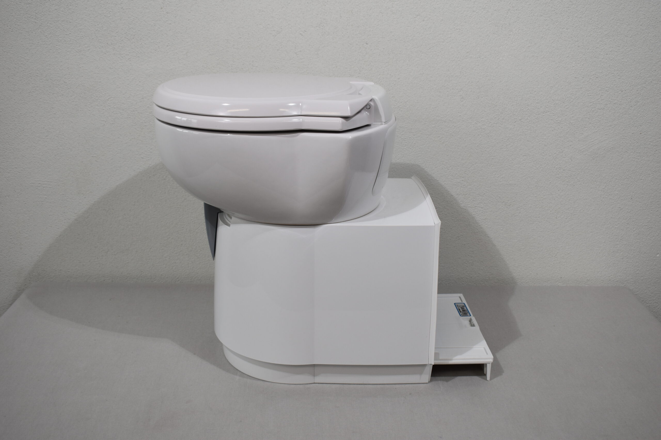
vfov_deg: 34.2
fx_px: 716
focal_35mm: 39
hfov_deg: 49.6
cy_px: 220
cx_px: 330
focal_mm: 26
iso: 280
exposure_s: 1/125
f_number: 5.6
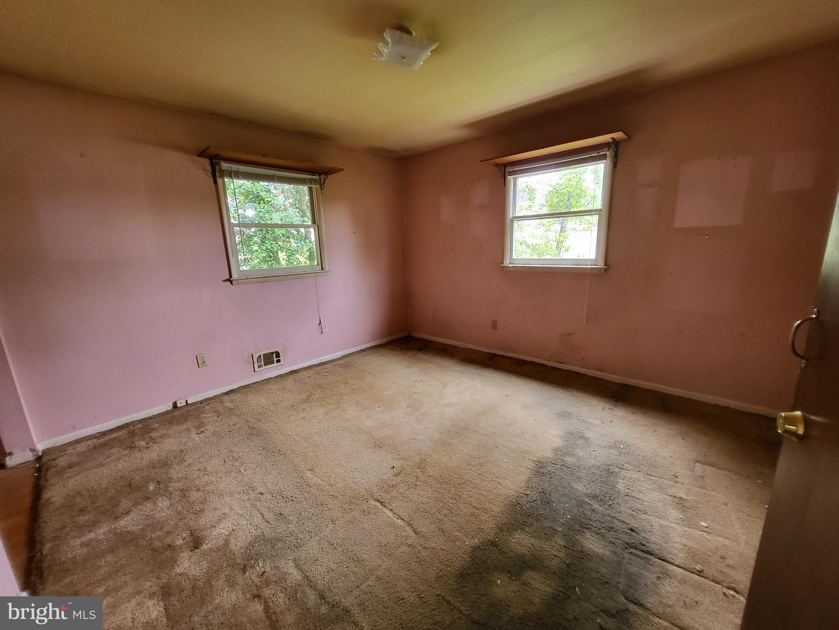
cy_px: 315
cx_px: 420
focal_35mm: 13
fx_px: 315
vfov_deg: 89.9
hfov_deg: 106.2
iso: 320
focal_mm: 1.74
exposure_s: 1/60
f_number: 2.2
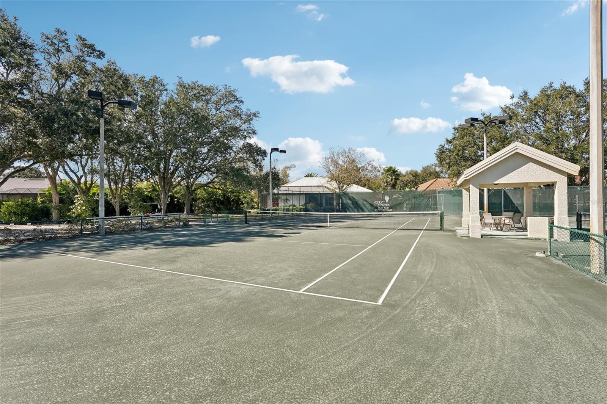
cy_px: 202
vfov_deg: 73.7
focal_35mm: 16
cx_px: 304
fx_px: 270
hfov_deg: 96.7
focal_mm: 16
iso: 400
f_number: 8
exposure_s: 1/800
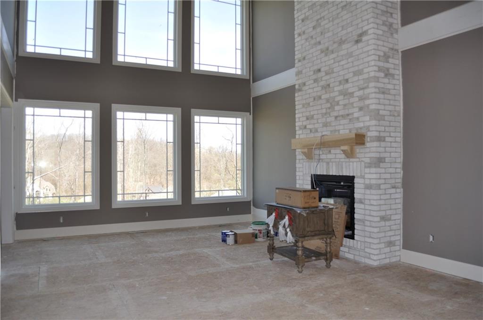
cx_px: 242
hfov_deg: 67.5
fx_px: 362
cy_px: 160
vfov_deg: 47.8
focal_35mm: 27
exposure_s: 1/200
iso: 200
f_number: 4.5
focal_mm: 18
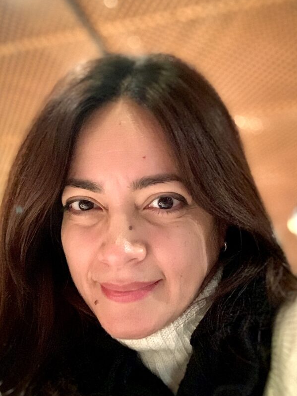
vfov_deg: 45.7
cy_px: 218
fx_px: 469
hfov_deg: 35.0
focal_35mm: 41
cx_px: 175
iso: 500
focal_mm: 2.87
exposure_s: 1/14
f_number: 2.2
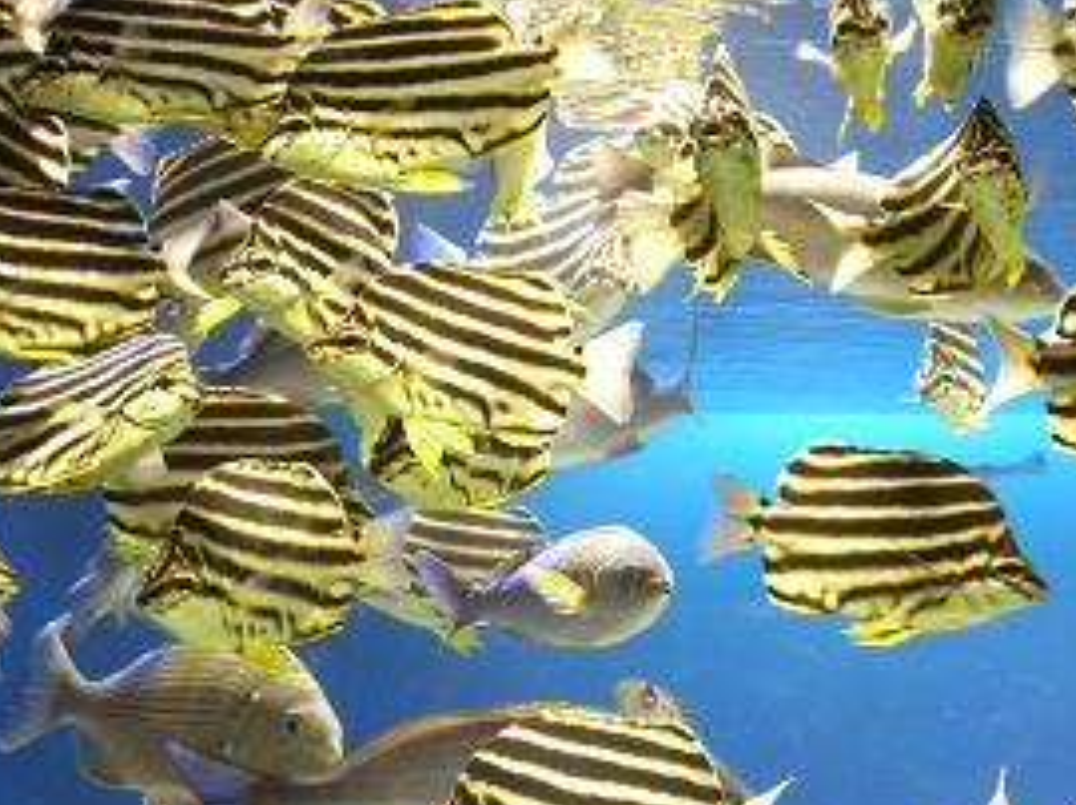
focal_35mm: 94
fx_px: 2919
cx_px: 586
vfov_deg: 15.7
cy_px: 414
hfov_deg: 20.9
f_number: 3.6
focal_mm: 10.7
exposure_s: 1/80
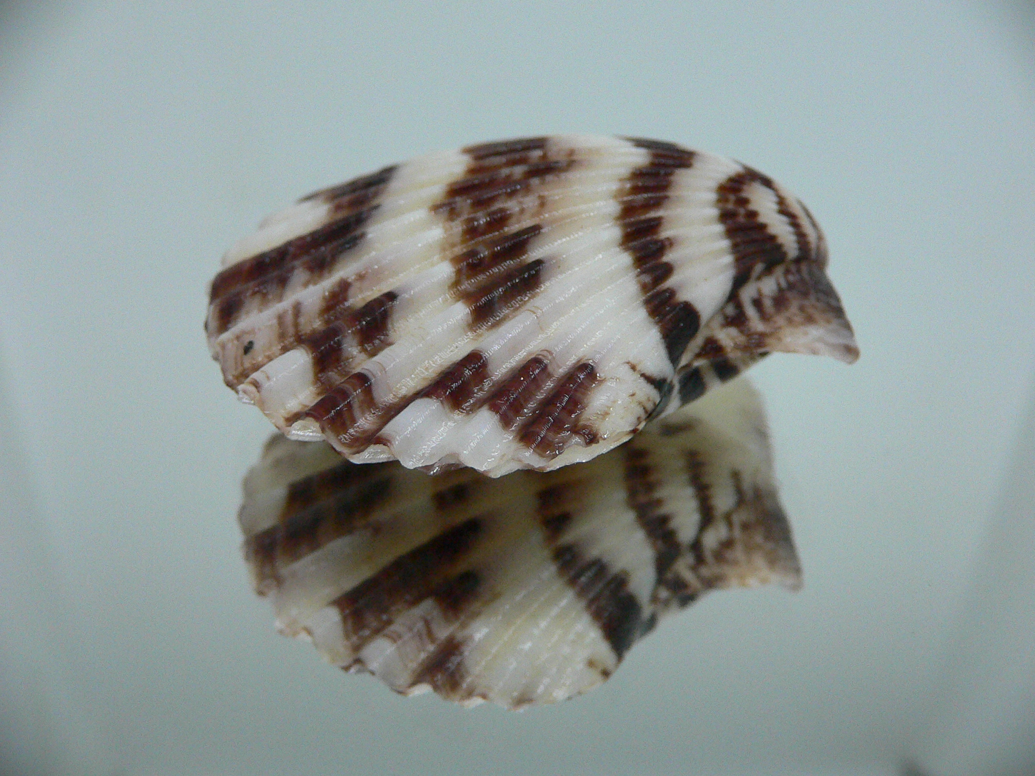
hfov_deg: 52.6
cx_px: 518
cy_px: 388
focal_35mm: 35
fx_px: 1046
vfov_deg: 40.7
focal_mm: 4.6
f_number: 2.8
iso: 200
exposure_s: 1/50
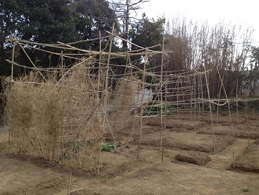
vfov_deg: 40.7
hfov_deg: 52.6
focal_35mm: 35
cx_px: 130
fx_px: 262
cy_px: 98
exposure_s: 1/516
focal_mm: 4.28
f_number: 2.4
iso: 50
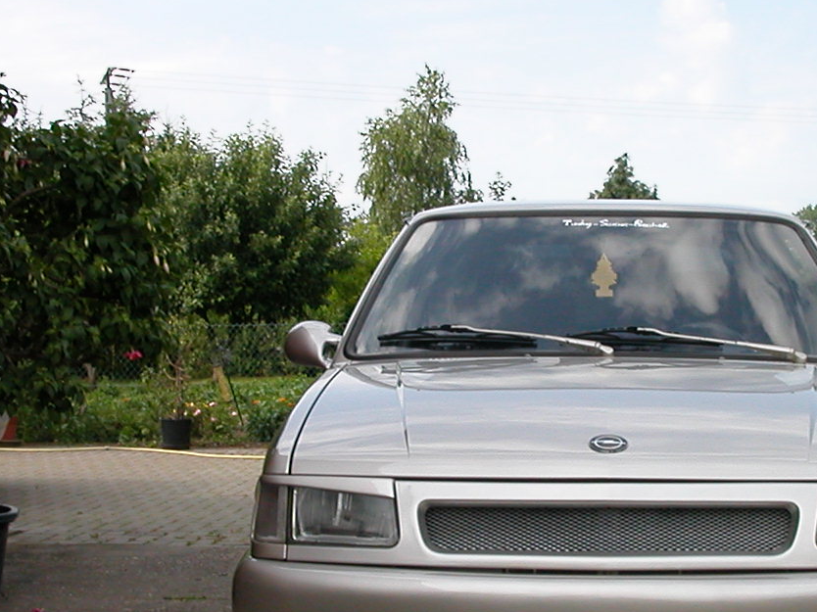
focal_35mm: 71
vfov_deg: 20.6
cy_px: 451
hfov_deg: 27.3
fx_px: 1675
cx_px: 542
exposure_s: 1/355
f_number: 4.5
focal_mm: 5.6
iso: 100
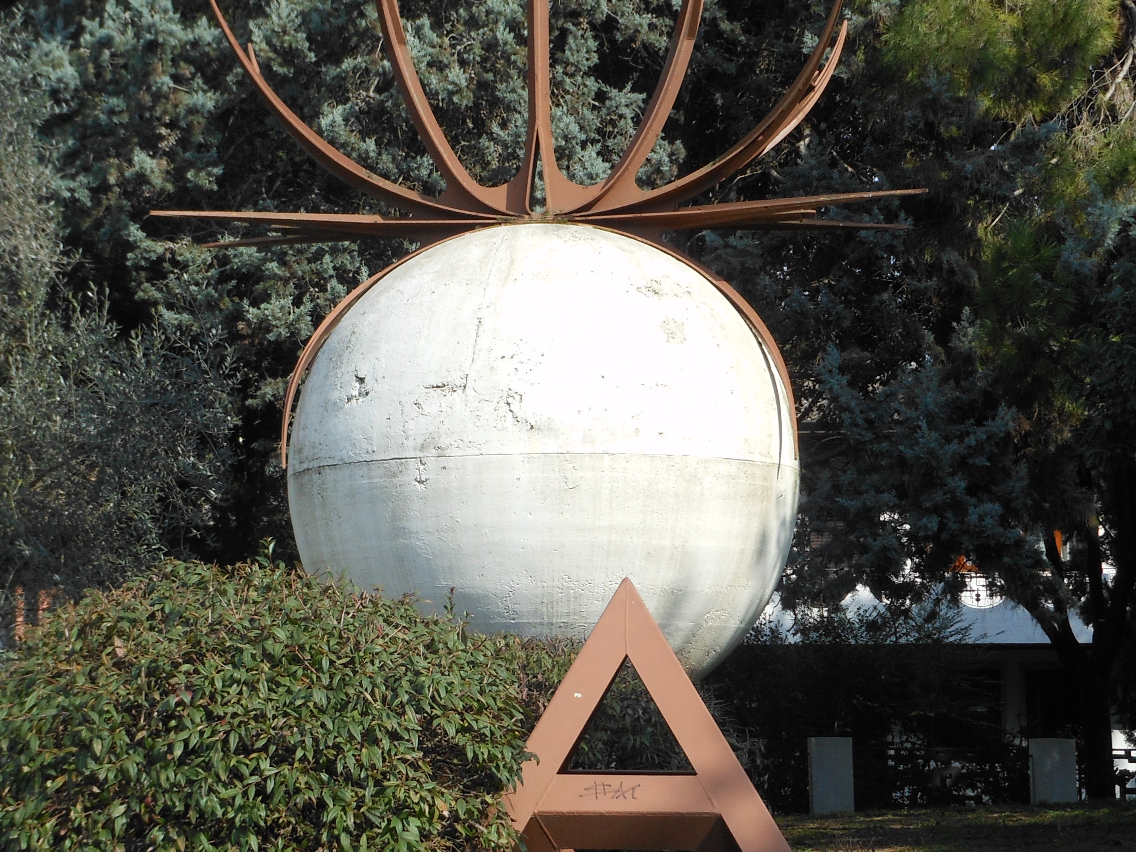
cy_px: 465
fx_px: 2593
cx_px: 395
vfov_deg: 18.7
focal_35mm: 79
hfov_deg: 24.6
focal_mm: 8.1
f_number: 4.6
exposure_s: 1/320
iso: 80
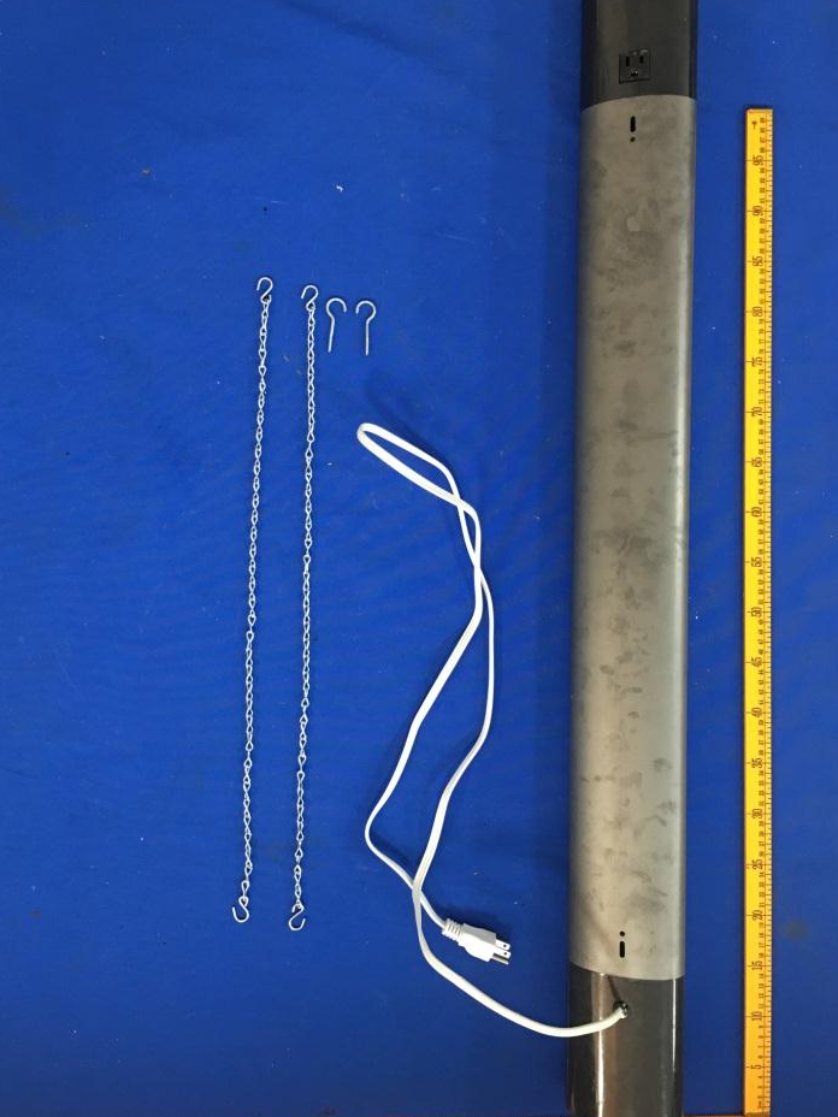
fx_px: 1033
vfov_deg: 56.8
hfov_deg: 44.1
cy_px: 528
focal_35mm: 32
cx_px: 388
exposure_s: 1/10
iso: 100
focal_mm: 4.15
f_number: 2.2
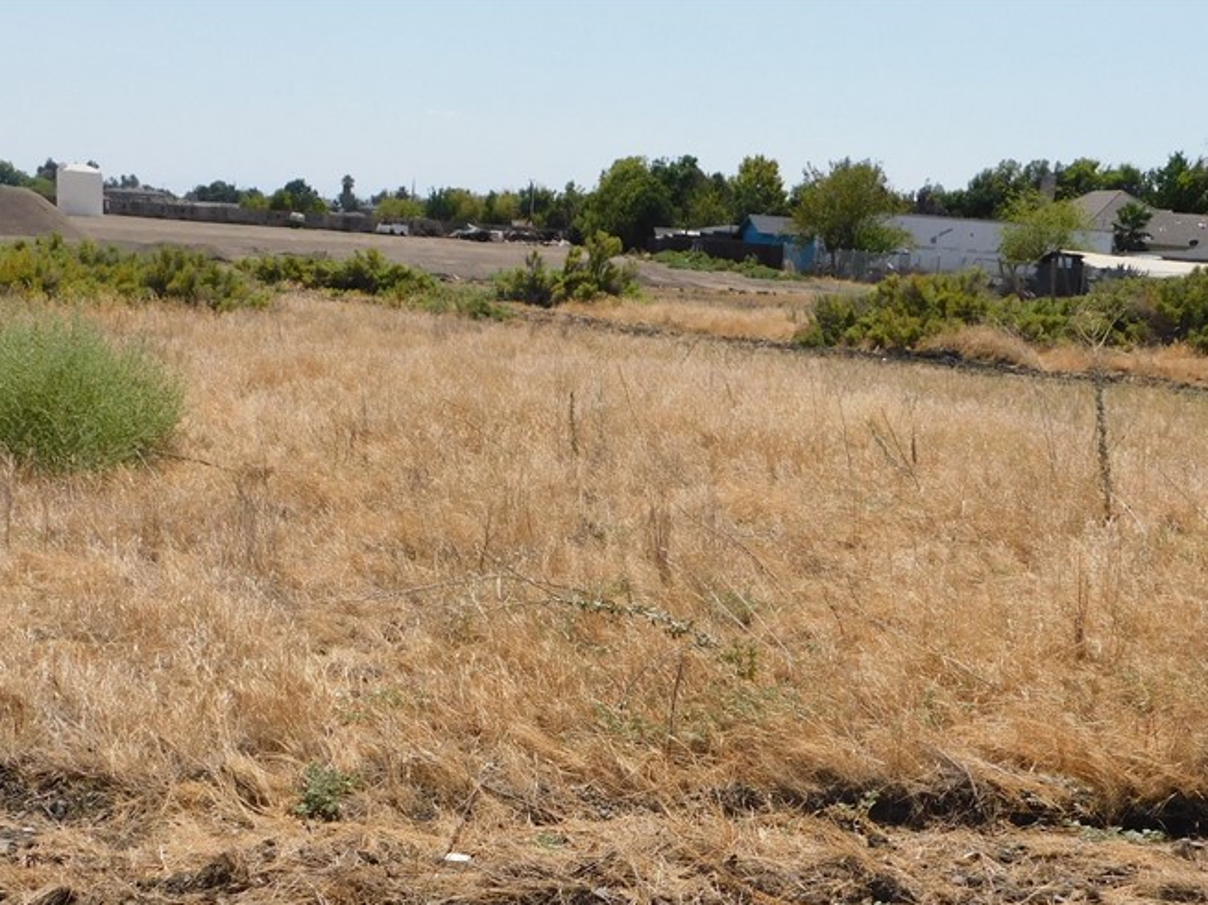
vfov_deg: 30.2
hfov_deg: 40.4
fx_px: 1640
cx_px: 550
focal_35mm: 47
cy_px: 702
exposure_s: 1/500
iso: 125
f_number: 6.4
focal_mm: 5.3
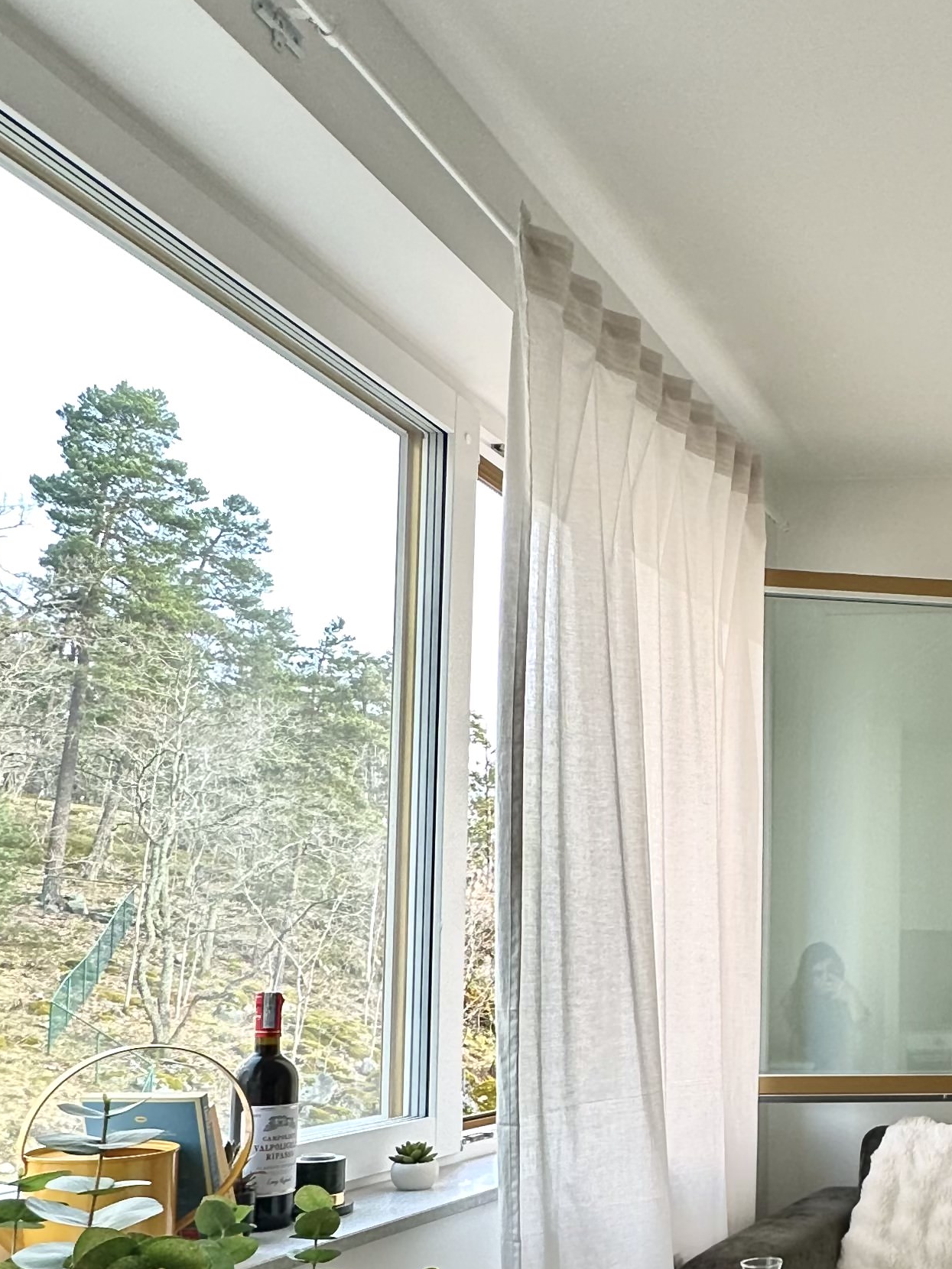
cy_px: 934
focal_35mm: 34
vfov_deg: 51.9
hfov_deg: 35.9
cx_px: 1035
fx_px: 1247
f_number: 2.2
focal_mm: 2.22
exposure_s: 1/99
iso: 64
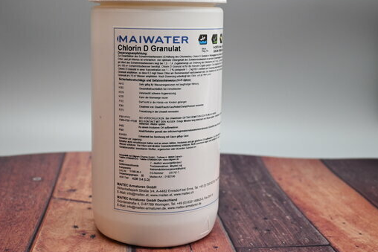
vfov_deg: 25.0
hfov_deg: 36.8
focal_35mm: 54
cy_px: 105
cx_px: 161
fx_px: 567
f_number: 4.8
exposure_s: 1/50
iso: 450
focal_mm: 30
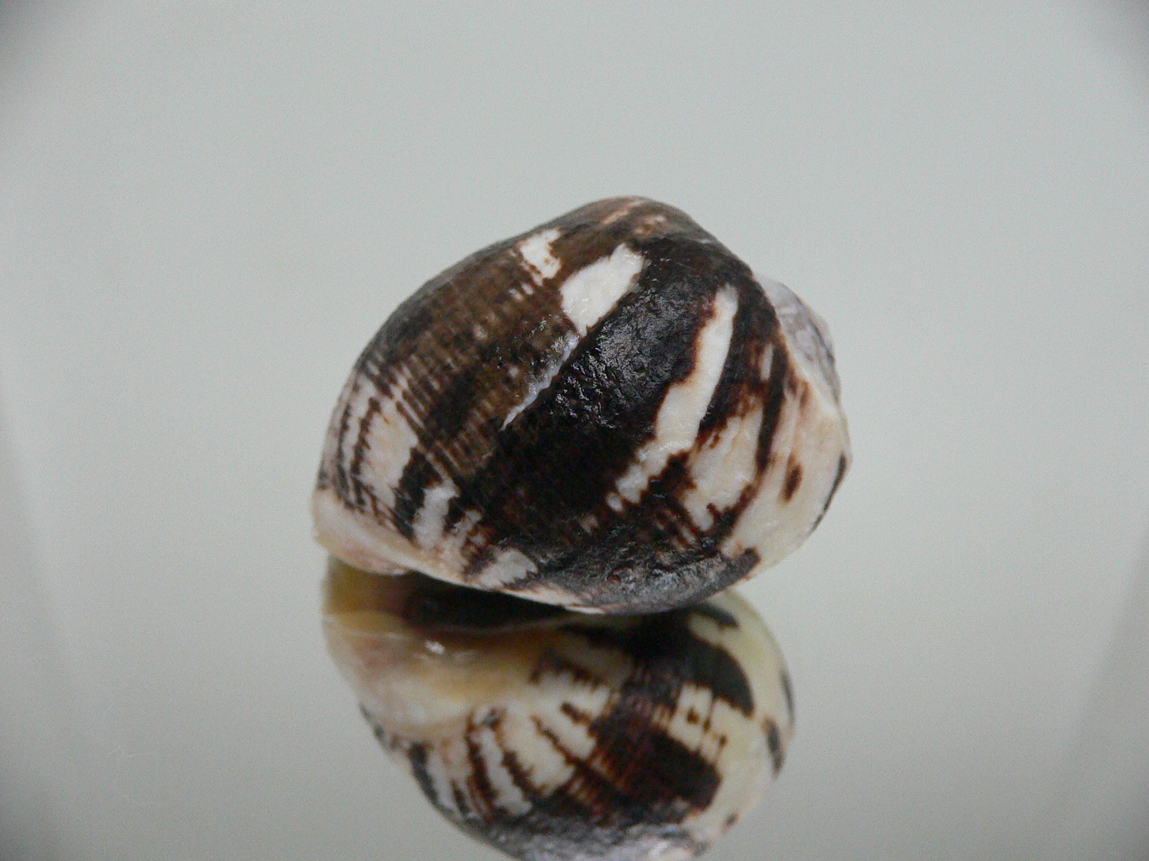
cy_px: 430
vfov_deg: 40.7
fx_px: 1162
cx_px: 574
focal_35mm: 35
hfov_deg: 52.6
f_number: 2.8
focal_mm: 4.6
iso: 200
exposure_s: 1/50
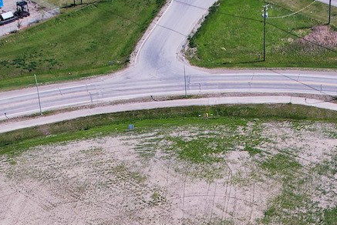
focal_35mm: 103
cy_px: 359
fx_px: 965
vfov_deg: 12.5
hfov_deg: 19.7
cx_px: 228
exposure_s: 1/60
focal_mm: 8.38
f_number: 2.8
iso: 100
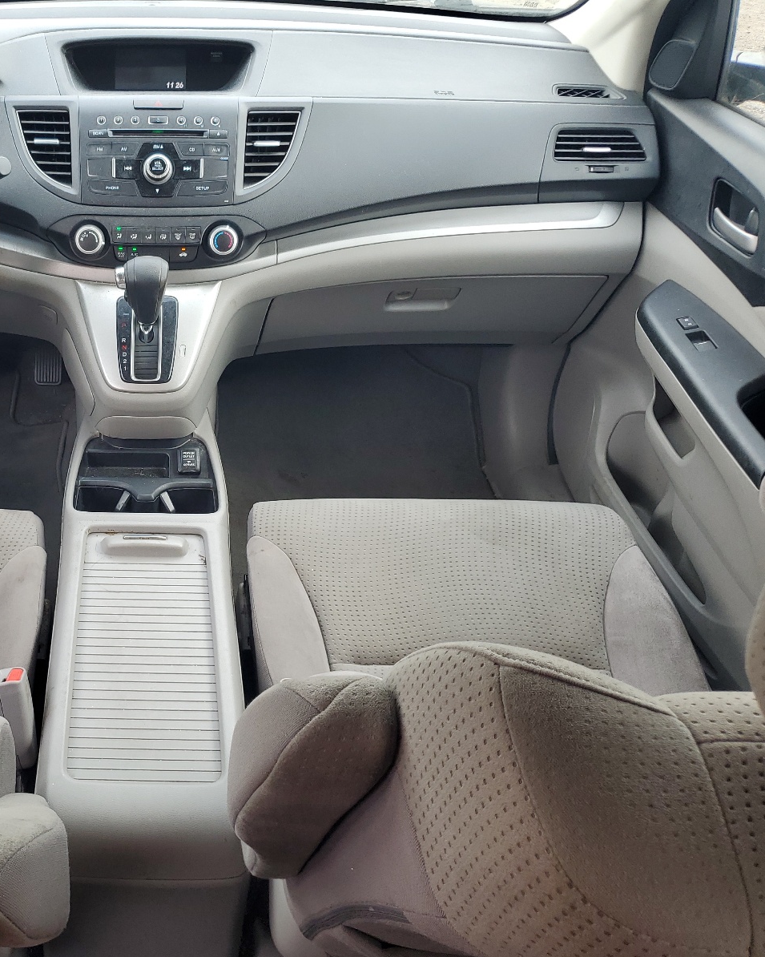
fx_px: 962
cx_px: 137
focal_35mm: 34
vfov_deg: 52.8
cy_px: 480
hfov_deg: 41.2
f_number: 1.5
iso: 50
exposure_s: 1/217
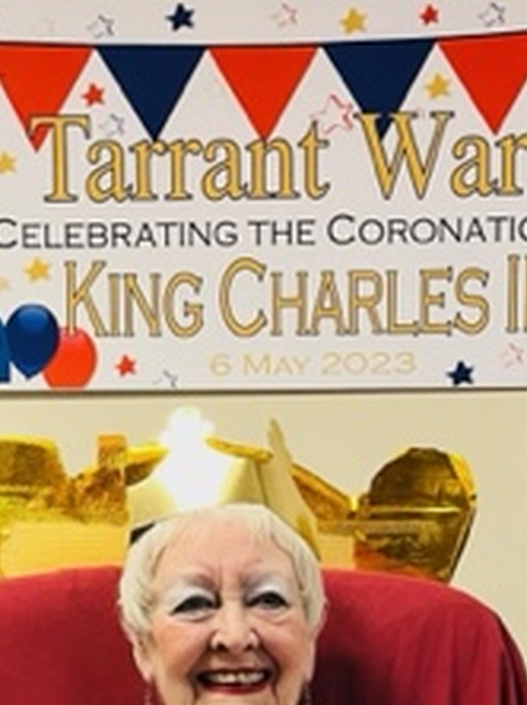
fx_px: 1525
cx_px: 200
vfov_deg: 23.6
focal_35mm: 75
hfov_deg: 19.6
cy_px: 861
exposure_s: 1/50
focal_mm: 5.1
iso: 250
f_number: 1.6
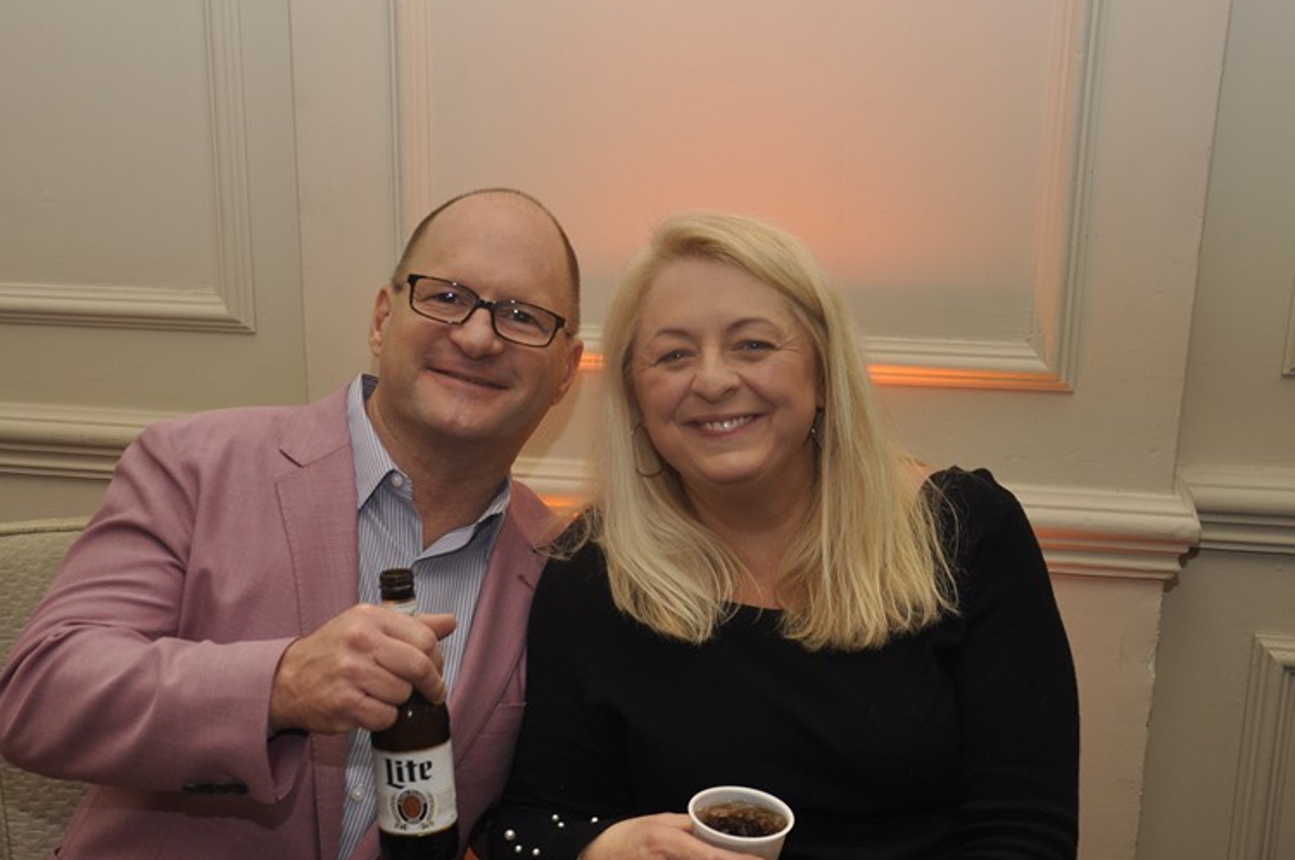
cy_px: 527
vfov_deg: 24.1
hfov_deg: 35.5
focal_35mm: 56
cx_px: 485
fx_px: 2012
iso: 400
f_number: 5
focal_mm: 28
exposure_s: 1/60
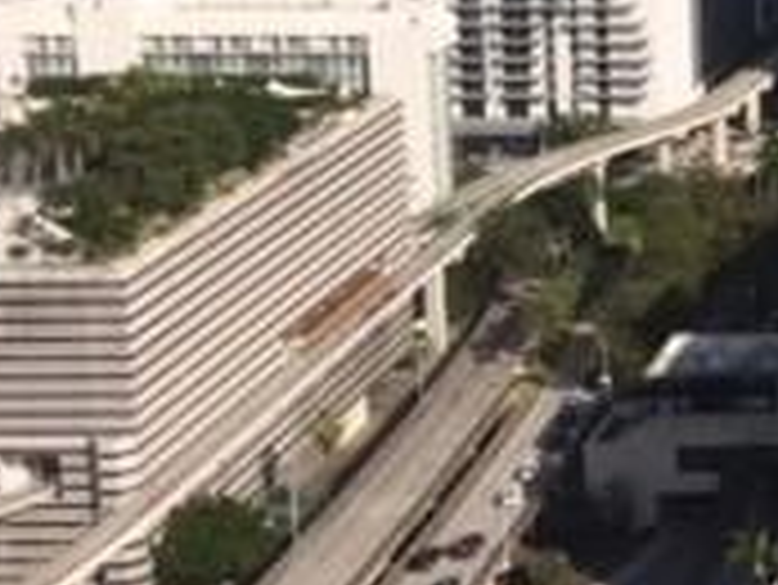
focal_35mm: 107
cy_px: -86
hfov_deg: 15.8
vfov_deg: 13.5
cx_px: 1367
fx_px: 2407
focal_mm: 4.15
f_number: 2.2
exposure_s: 1/2933
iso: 32
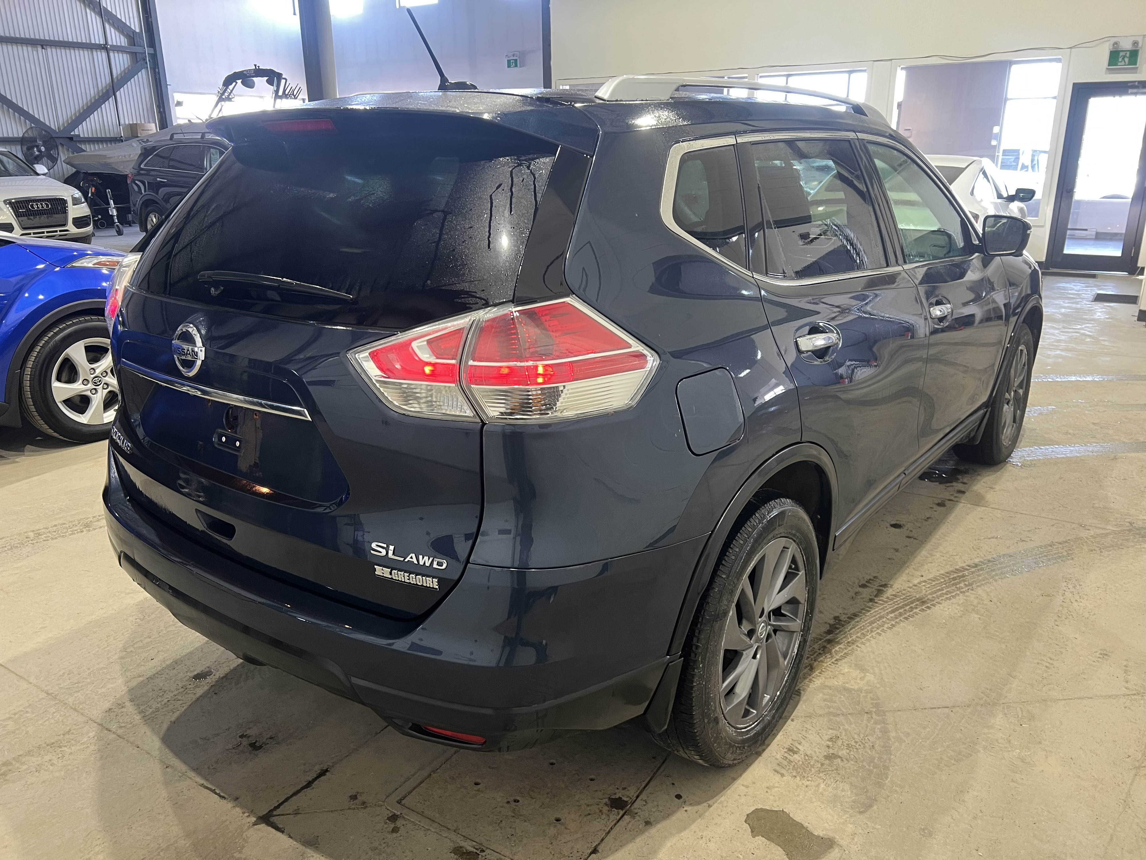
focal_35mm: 26
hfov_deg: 67.3
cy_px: 430
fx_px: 861
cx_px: 573
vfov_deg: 53.1
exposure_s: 1/60
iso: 125
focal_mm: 5.7
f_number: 1.5
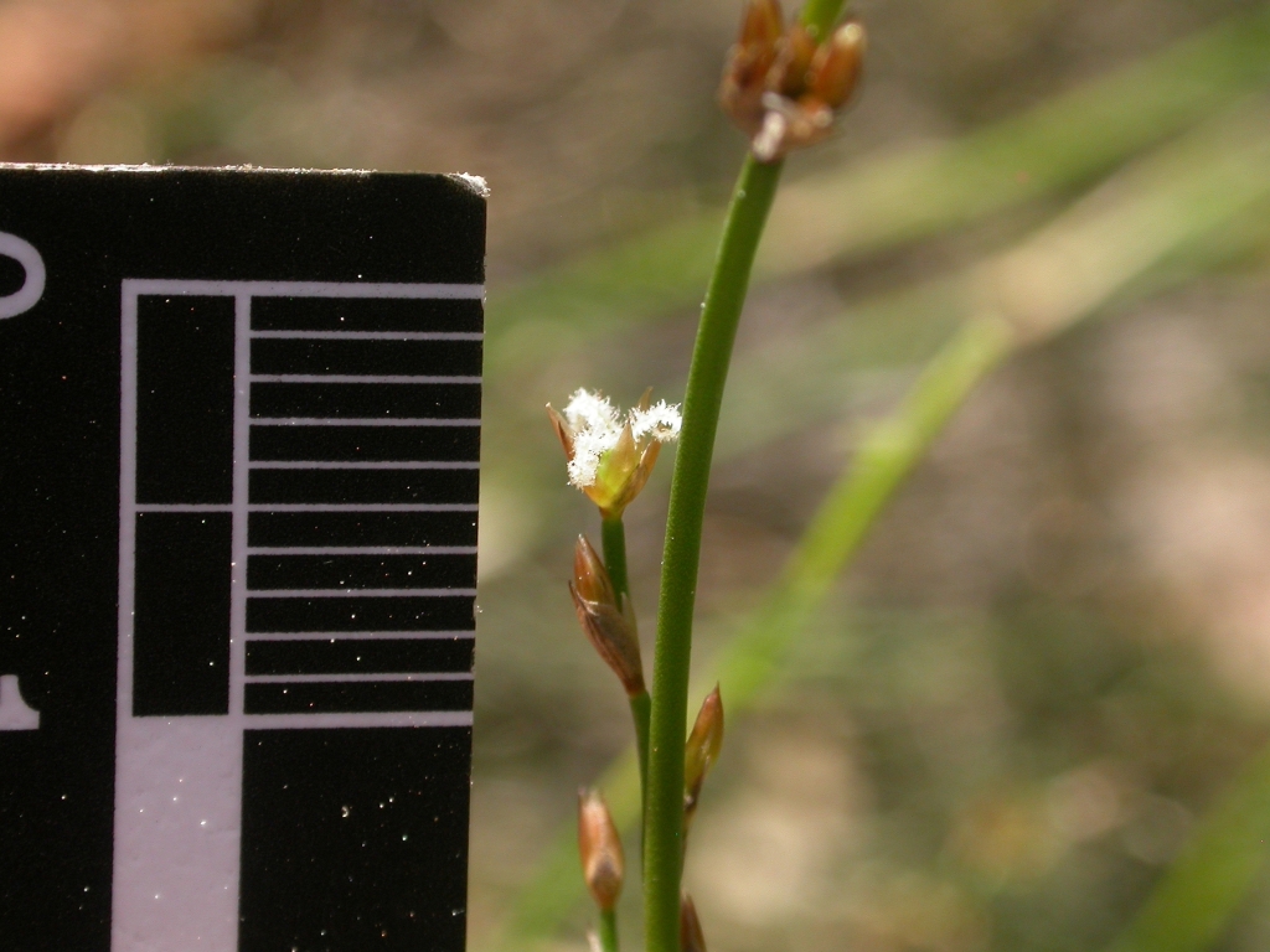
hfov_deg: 16.4
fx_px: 4403
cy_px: 476
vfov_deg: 12.3
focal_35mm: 120
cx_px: 635
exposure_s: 1/122
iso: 100
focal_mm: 24.8
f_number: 9.9
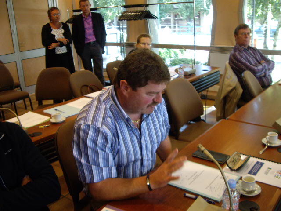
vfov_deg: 37.7
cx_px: 140
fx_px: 308
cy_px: 106
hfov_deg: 49.0
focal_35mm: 38
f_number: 2.7
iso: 200
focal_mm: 6.2
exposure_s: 1/50
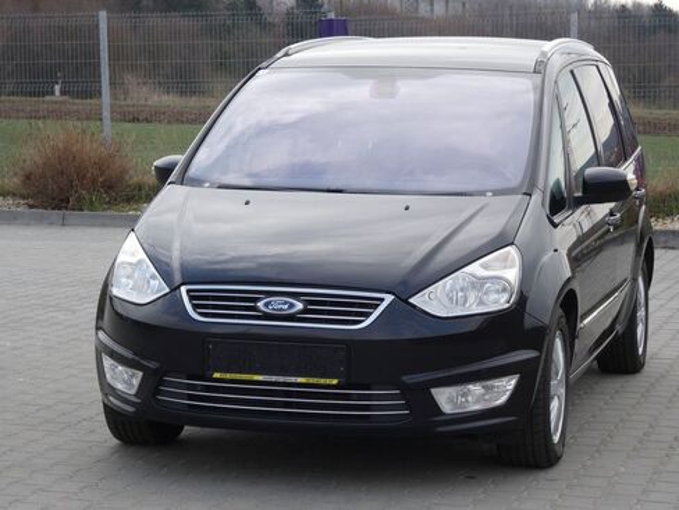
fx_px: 2060
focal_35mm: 105
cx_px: 340
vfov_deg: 14.1
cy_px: 255
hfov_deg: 18.7
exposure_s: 1/160
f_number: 5
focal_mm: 18.8
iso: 80
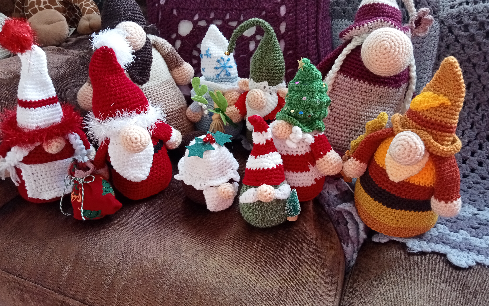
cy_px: 157
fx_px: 400
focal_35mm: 30
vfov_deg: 41.8
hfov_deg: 62.9
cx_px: 245
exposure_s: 1/50
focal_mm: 3.46
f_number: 2.2
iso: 142
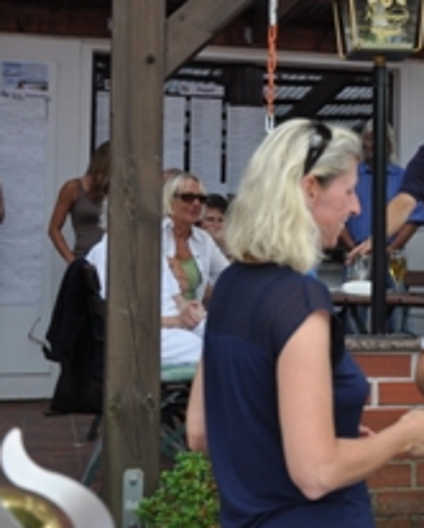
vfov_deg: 24.1
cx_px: 421
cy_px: 217
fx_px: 1237
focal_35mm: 79
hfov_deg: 18.9
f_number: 4
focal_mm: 26
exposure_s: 1/1000
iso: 400
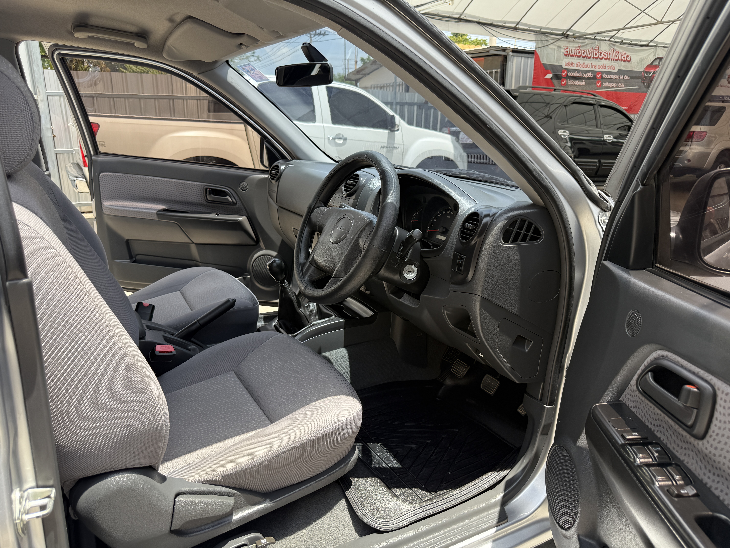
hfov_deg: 71.6
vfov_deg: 56.8
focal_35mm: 24
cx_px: 365
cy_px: 274
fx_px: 506
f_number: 1.78
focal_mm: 6.76
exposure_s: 1/805
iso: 80
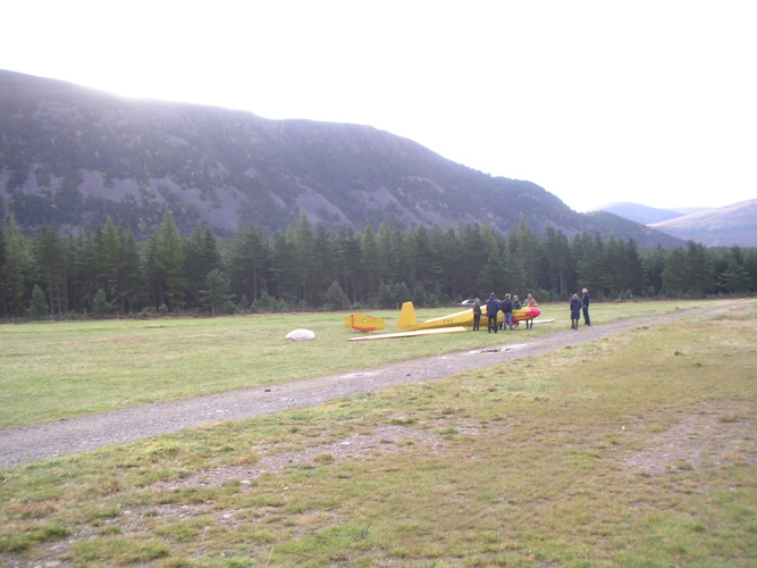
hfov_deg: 49.0
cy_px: 284
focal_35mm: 38
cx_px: 378
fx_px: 831
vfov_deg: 37.7
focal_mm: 6
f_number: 2.8
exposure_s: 1/90
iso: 50
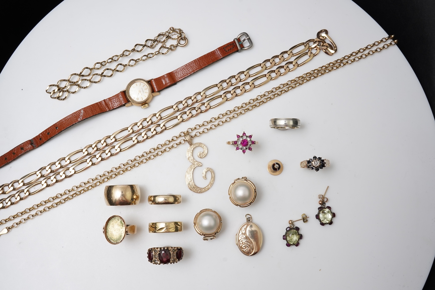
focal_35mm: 45
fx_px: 544
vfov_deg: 29.9
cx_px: 218
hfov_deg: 43.6
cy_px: 145
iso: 400
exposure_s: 1/125
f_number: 20
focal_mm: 30
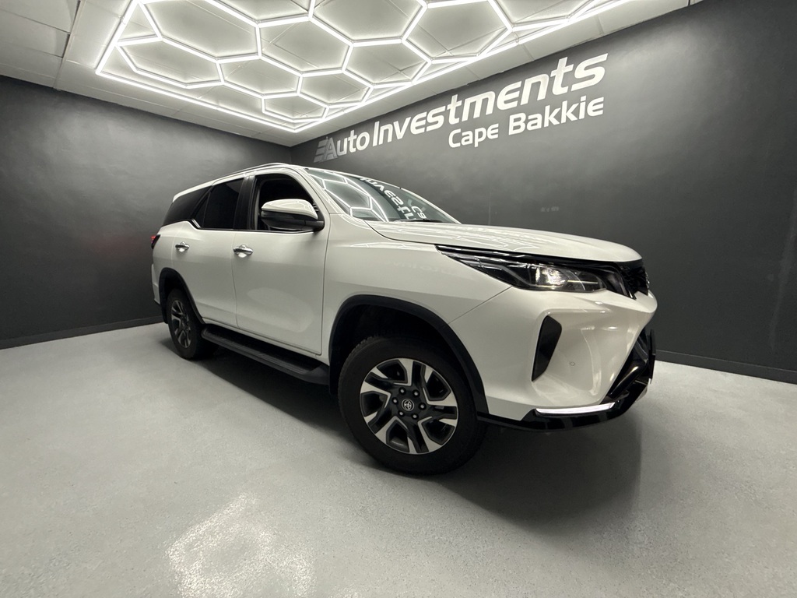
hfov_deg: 102.1
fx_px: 322
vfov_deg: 85.7
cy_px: 299
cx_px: 398
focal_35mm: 14
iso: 200
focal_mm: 2.22
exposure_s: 1/100
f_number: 2.2
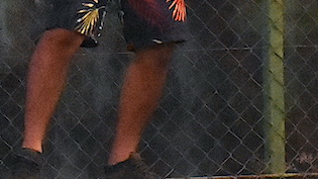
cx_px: -84
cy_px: -67
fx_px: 8067
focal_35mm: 957
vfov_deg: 1.3
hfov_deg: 2.3
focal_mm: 100
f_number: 5.6
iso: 6400
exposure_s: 1/500
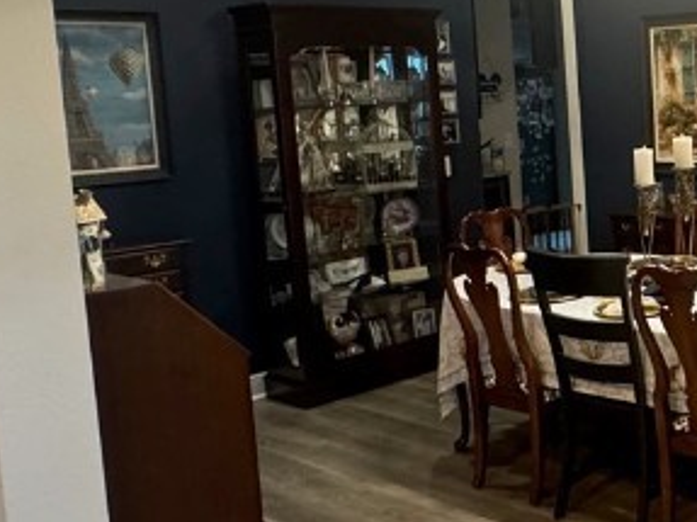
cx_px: 782
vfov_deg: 28.9
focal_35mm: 50
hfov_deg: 33.0
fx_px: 1006
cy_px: 177
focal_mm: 2.22
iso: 640
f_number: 2.2
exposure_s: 1/60
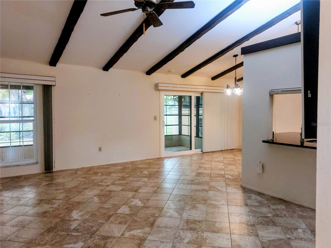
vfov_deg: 56.8
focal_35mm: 24
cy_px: 124
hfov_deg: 71.6
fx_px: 229
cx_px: 166
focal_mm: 5.23
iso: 125
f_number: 1.8
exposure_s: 1/60
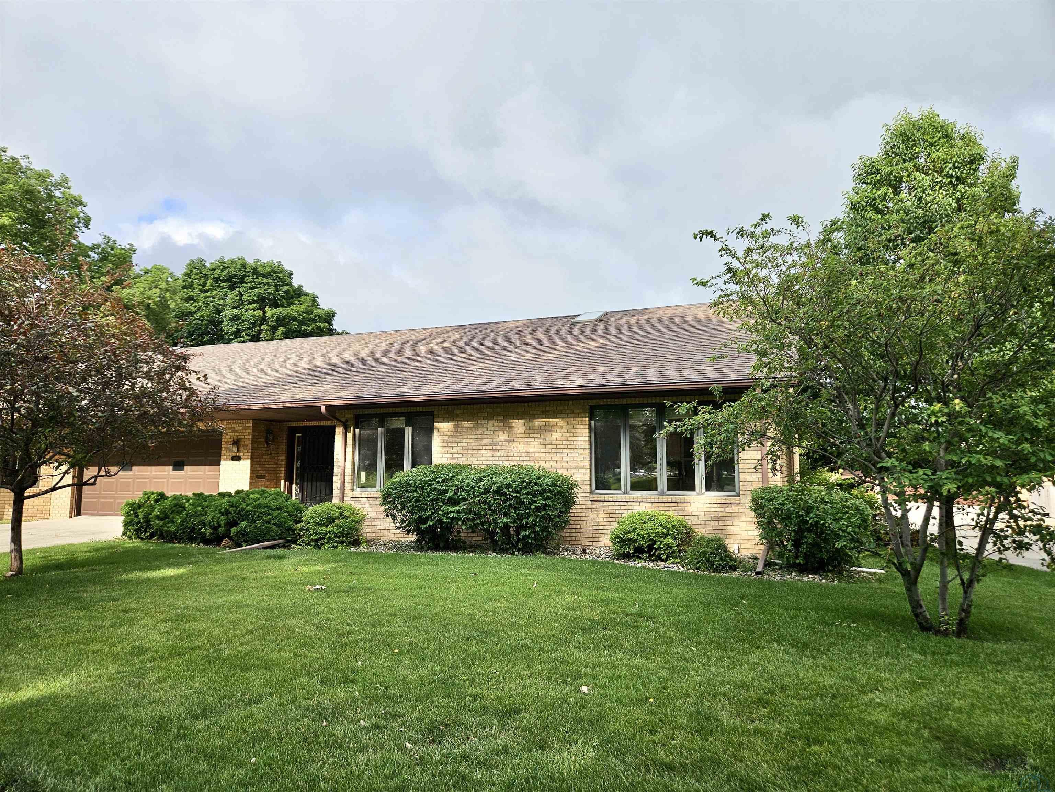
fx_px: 701
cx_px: 528
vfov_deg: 58.9
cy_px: 396
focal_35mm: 23
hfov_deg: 73.9
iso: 25
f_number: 1.8
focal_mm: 5.4
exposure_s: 1/1559
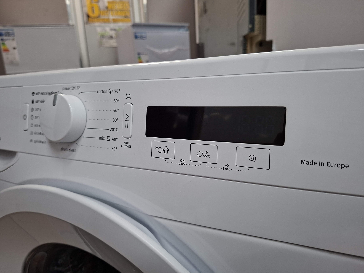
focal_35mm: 23
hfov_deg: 73.9
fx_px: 242
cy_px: 136
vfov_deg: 58.9
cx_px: 182
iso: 200
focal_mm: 5.54
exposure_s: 1/50
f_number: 1.8
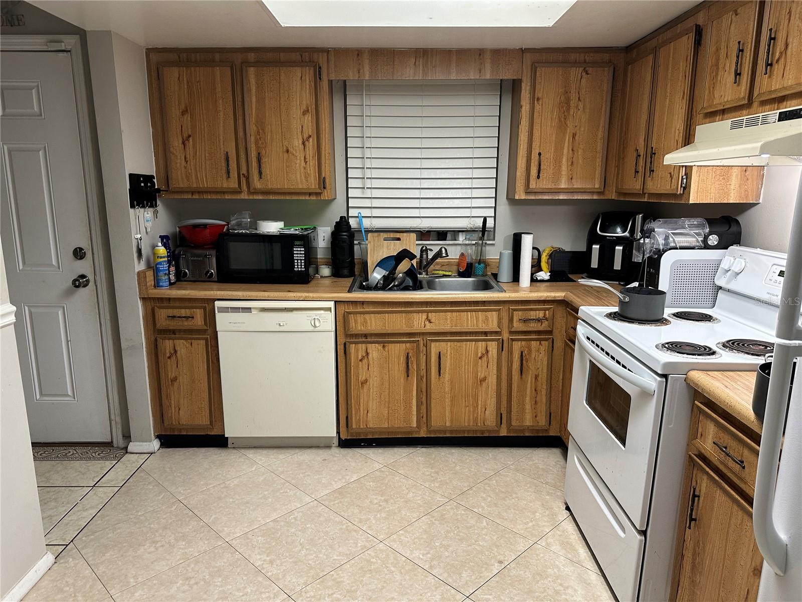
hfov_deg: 71.6
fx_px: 556
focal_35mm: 24
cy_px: 301
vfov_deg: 56.8
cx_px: 401
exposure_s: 1/60
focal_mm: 6.86
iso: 200
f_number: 1.78
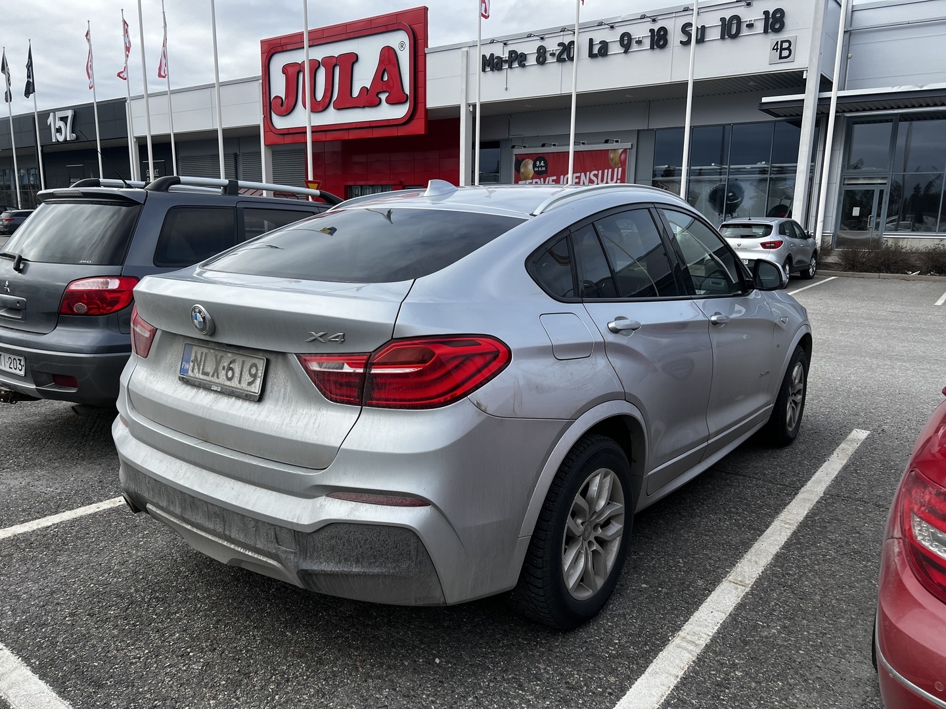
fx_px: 711
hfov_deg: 67.3
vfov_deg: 53.1
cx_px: 473
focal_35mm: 26
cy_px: 354
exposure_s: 1/1597
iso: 50
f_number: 1.5
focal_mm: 5.7
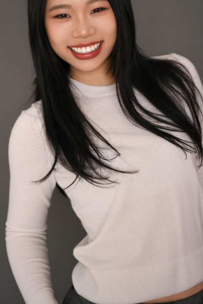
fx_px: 558
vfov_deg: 30.4
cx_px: 78
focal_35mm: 66
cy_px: 117
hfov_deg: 20.6
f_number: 2.8
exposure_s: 1/160
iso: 64
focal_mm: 52
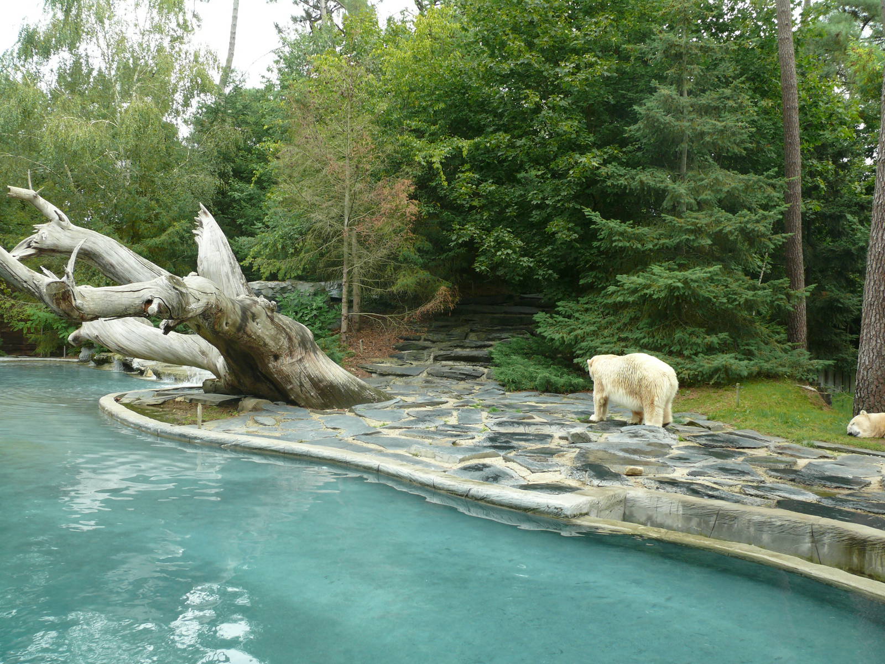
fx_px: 895
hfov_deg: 52.6
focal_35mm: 35
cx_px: 442
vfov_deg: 40.7
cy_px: 332
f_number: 4
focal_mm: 7.4
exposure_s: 1/100
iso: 100
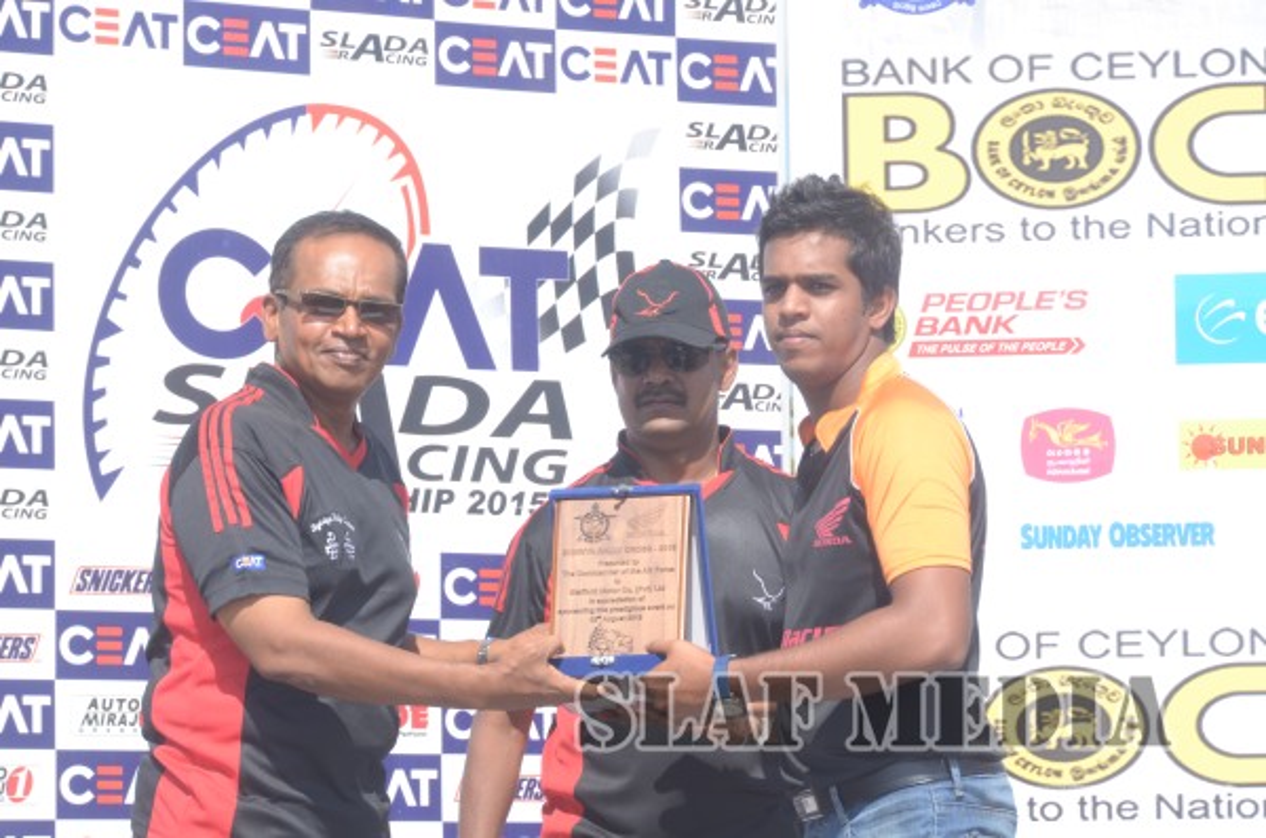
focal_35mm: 135
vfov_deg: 10.1
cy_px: 419
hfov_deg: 15.2
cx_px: 633
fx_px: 4736
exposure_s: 1/200
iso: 320
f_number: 13
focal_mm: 90
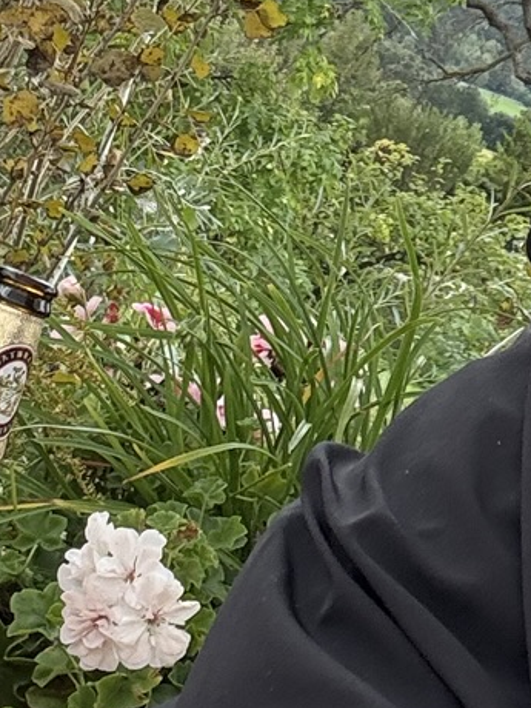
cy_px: -146
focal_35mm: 100
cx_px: 428
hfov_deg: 14.7
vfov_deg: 18.6
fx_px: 2045
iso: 32
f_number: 1.9
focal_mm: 2.69
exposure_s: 1/172
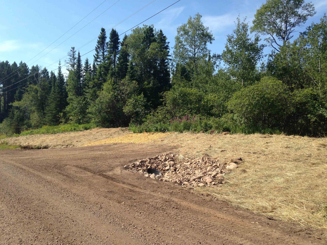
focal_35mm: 33
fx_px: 312
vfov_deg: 42.9
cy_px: 122
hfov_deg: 55.4
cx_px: 164
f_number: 2.4
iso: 50
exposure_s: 1/1130
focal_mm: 4.12
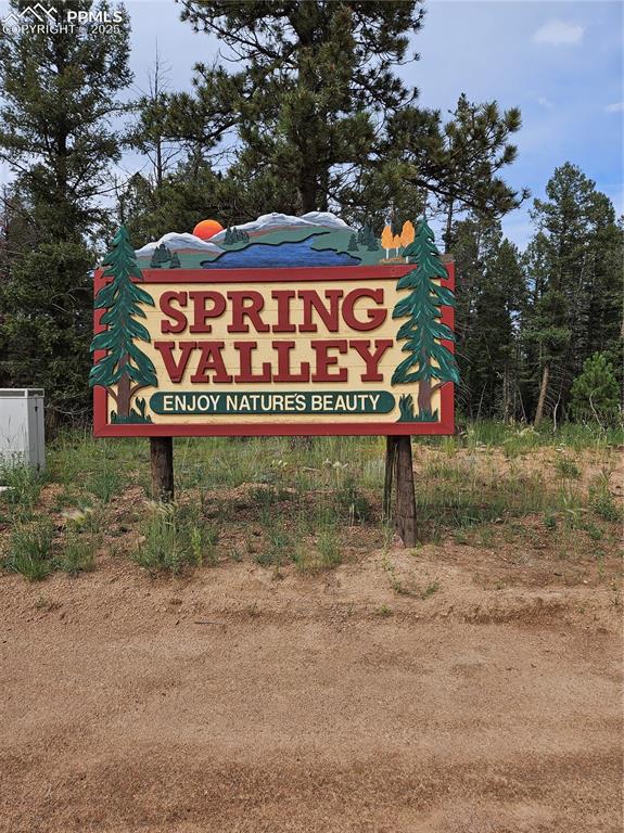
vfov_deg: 74.0
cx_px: 312
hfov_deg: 58.8
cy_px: 416
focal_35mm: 23
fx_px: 553
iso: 25
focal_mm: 5.4
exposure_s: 1/1380
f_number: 1.8
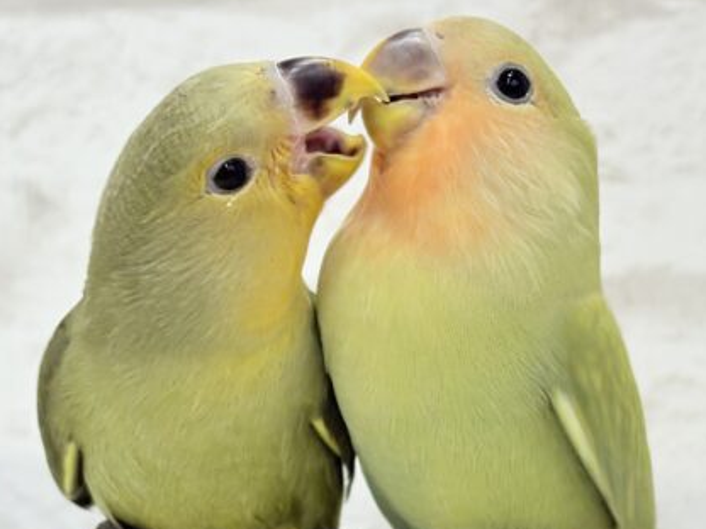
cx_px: 363
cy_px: 310
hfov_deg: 24.4
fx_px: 1632
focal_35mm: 80
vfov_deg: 18.4
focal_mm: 5.96
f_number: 1.6
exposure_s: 1/50
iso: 50
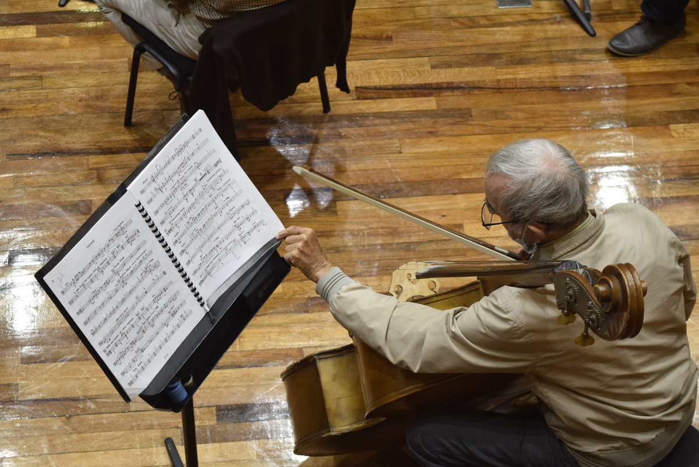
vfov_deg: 16.6
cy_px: 234
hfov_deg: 24.6
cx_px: 350
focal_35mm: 82
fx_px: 1602
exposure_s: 1/60
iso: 1600
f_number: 5.6
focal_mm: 55
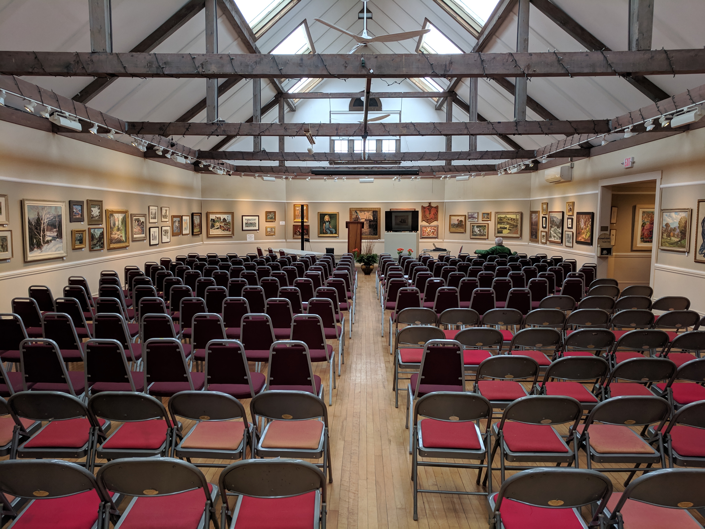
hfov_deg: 67.3
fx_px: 530
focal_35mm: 26
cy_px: 264
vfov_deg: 53.1
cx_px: 352
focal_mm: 4.67
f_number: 2
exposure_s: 1/331
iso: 120
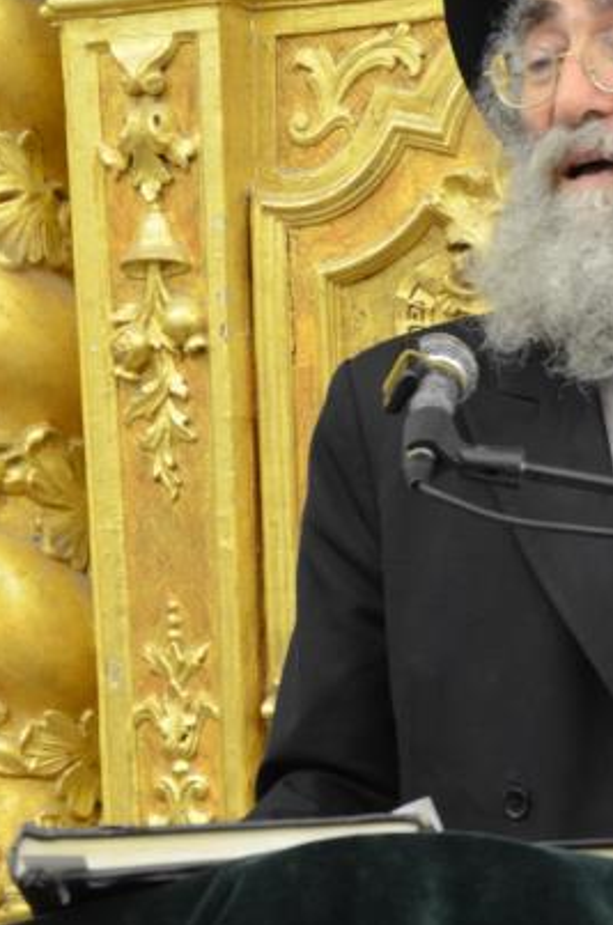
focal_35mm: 324
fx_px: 8318
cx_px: 583
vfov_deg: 6.4
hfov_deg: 4.2
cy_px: 535
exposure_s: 1/100
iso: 1250
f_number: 5.6
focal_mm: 85
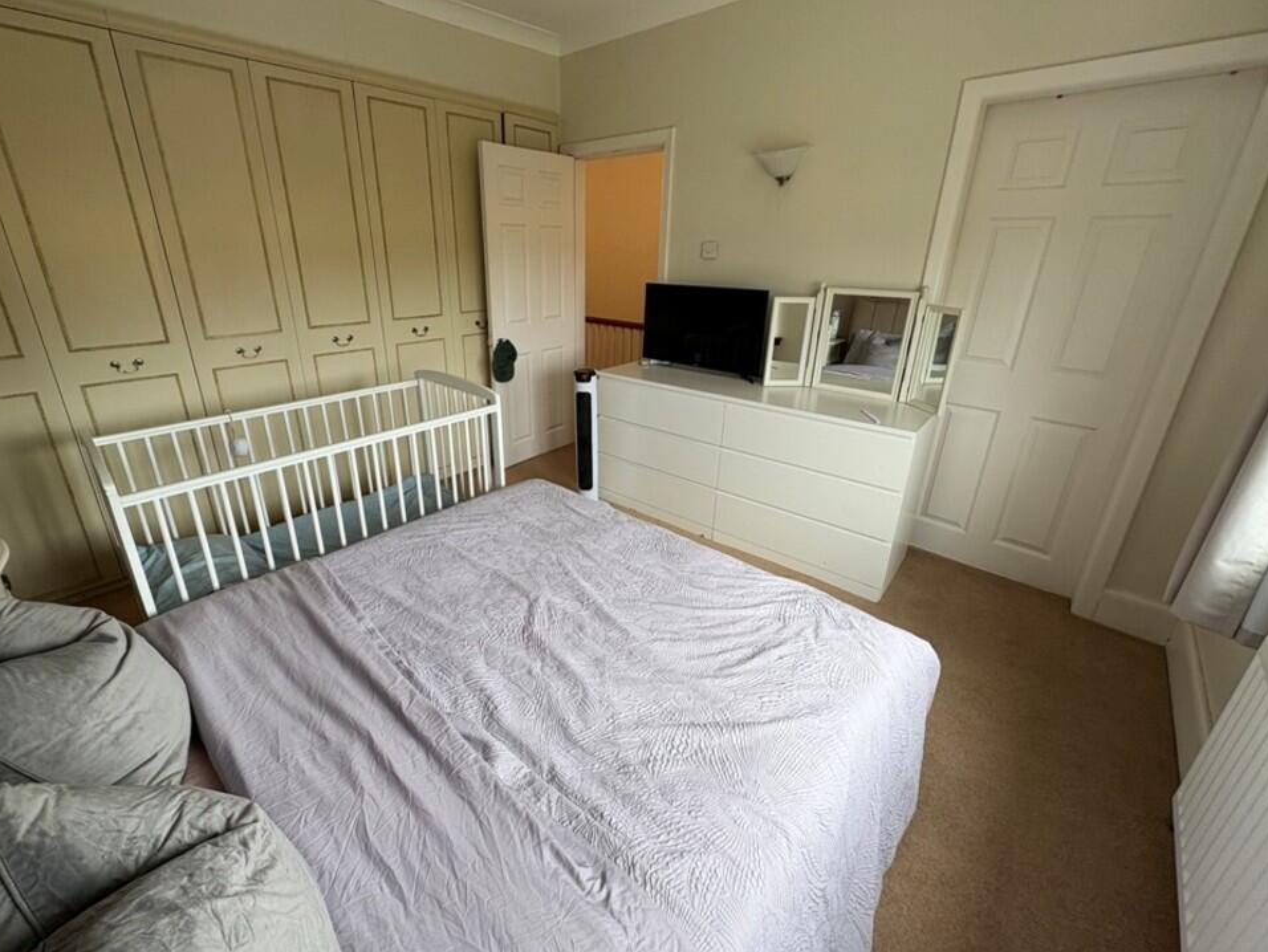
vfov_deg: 81.7
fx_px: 550
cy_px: 445
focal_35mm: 15
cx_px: 594
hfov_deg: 98.0
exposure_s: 1/100
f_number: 2.2
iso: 64
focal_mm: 2.22
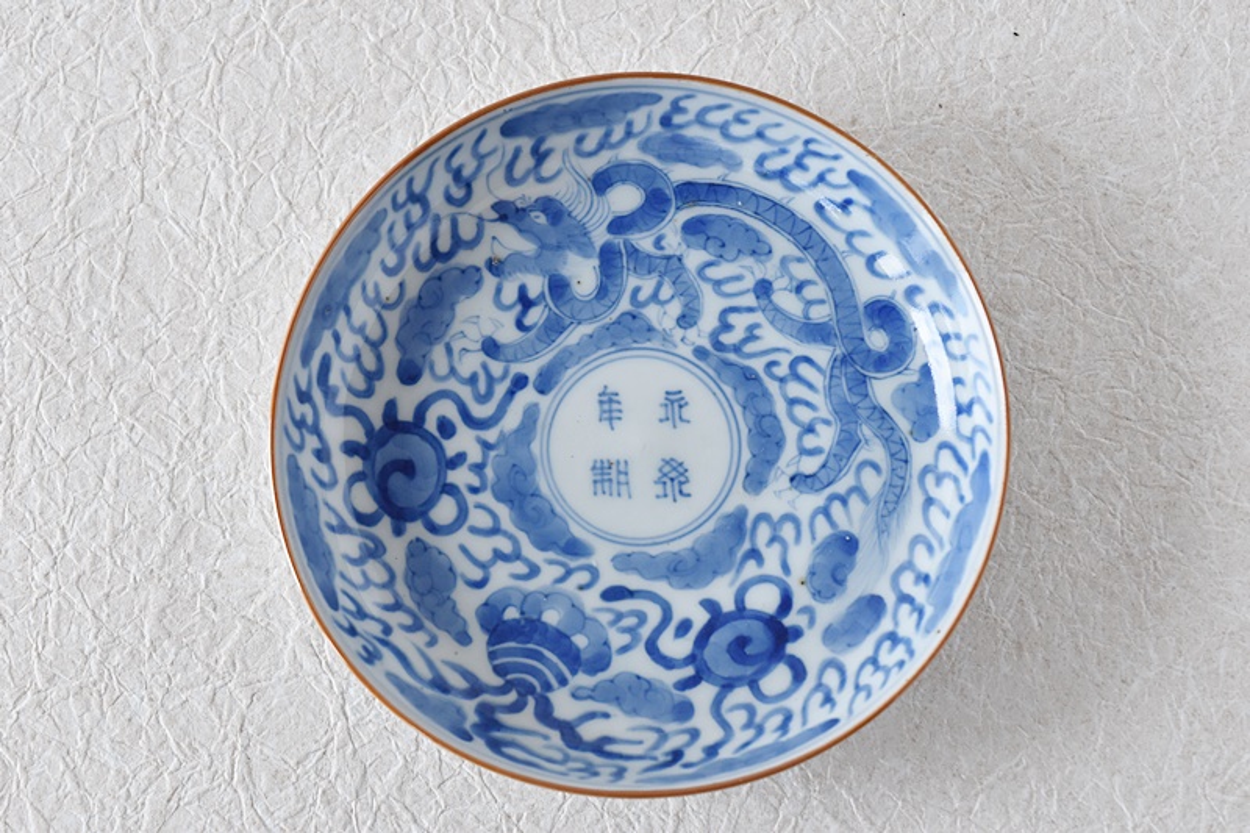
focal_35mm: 82
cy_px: 416
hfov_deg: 24.6
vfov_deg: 16.5
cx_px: 625
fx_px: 2864
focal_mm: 55
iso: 800
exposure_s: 1/6
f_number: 5.6
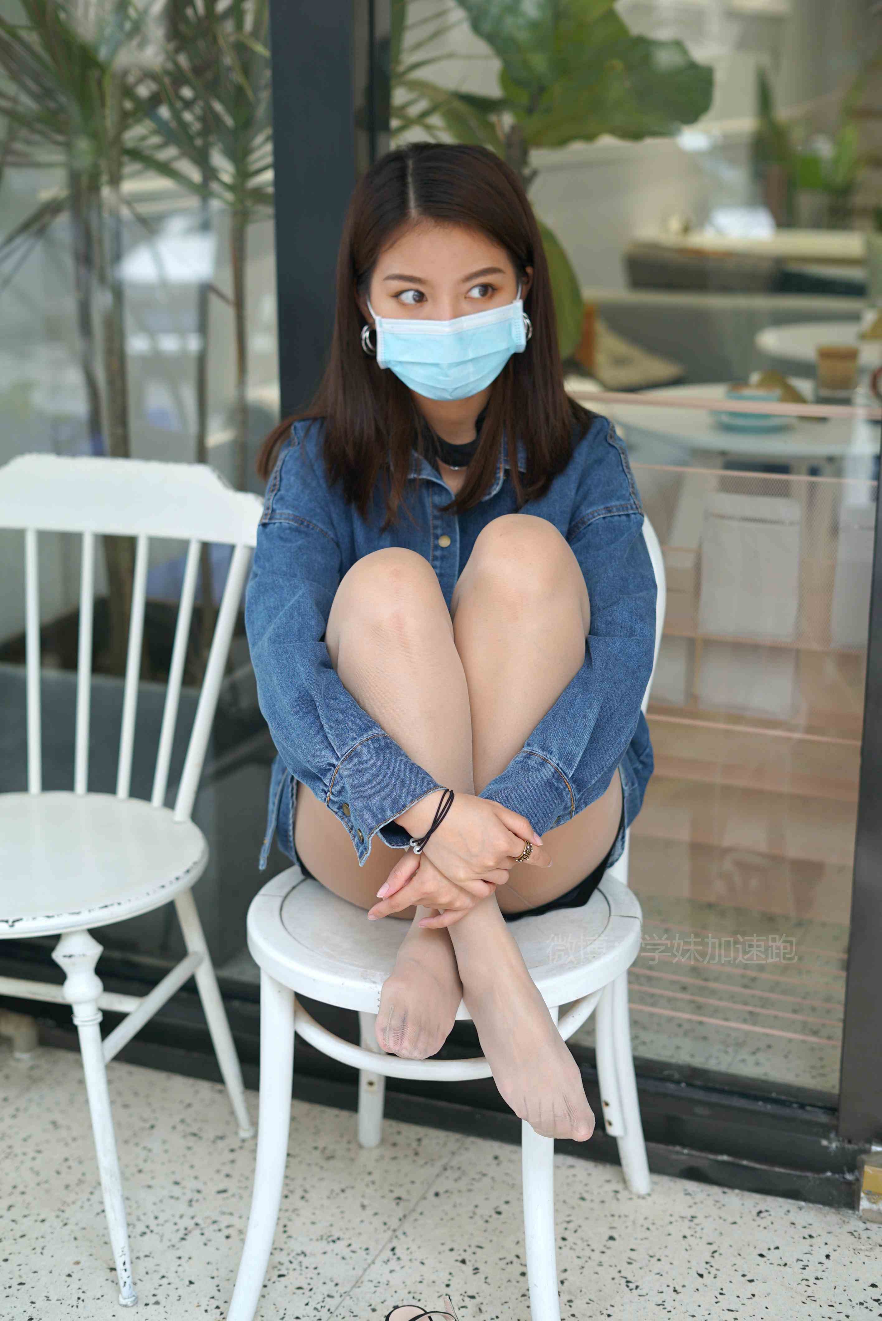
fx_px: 1835
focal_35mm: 50
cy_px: 660
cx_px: 441
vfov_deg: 39.6
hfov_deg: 27.0
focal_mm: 50
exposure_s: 1/60
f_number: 2.8
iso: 160
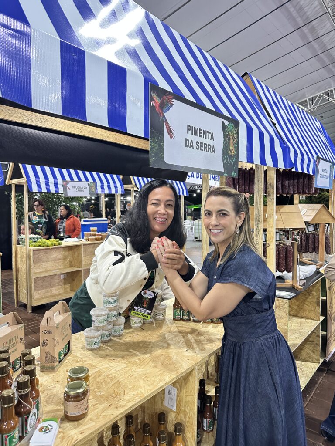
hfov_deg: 56.8
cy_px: 223
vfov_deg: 71.6
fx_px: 310
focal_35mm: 24
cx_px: 168
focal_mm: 6.86
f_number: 1.78
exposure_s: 1/60
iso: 320
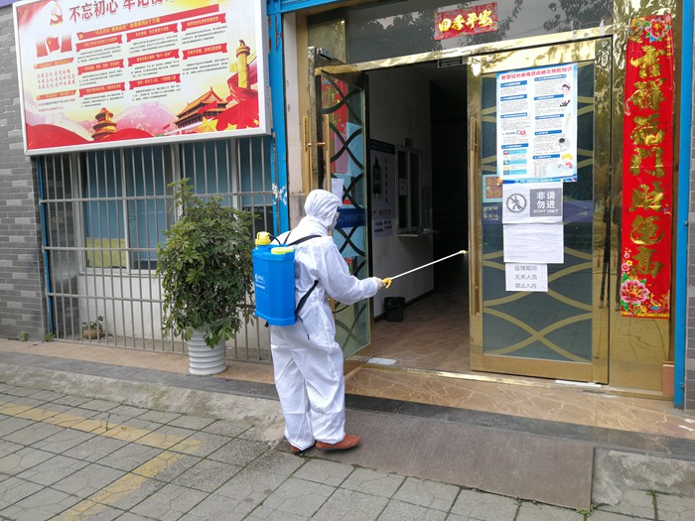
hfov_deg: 65.3
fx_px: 542
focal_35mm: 27
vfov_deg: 51.4
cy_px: 260
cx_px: 348
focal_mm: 3.95
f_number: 2.2
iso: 50
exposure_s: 1/177
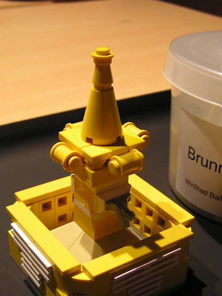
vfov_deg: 34.6
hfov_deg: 26.5
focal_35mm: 55
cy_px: 196
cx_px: 100
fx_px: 471
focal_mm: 6.3
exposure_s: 1/40
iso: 50
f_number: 2.8
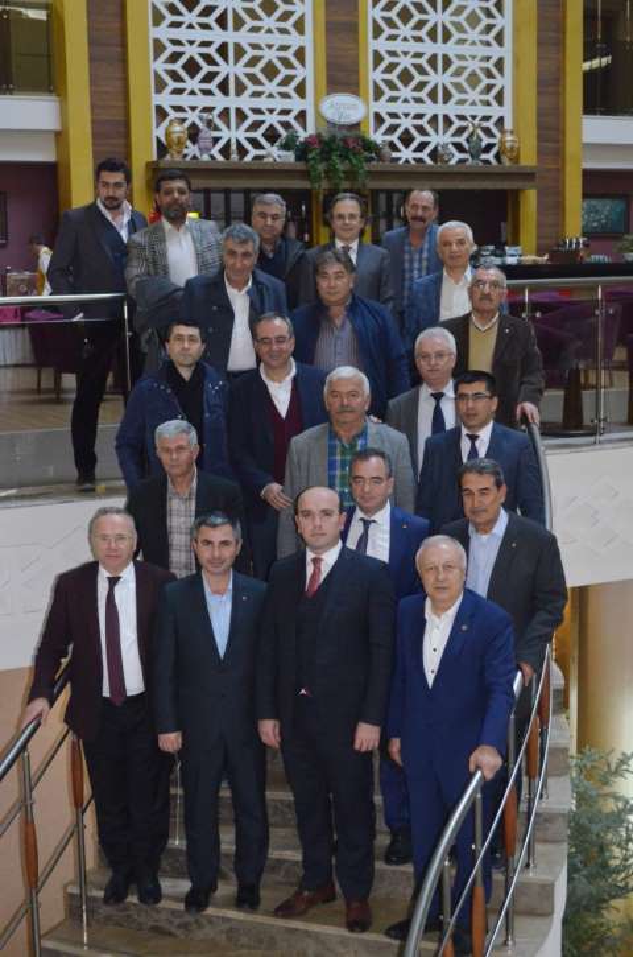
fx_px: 1391
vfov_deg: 37.9
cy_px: 478
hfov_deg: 25.6
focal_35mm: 52
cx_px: 316
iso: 3200
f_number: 5
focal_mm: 35
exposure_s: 1/60
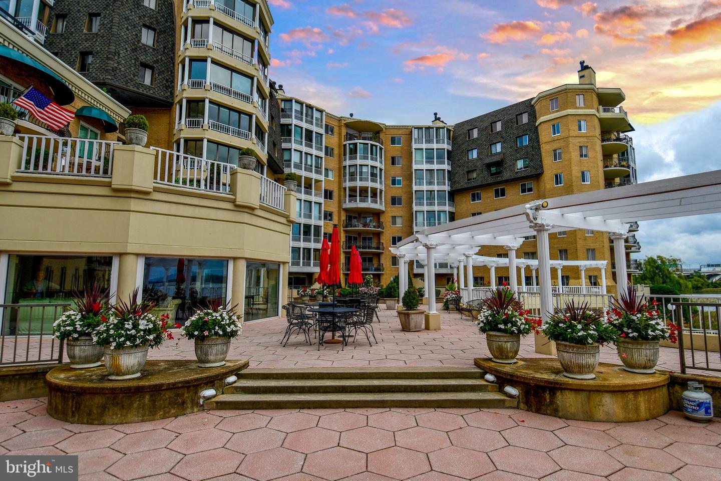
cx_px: 360
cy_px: 240
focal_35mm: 18
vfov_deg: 67.4
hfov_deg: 90.0
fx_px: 360
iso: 100
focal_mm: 12
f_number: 8
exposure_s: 1/250
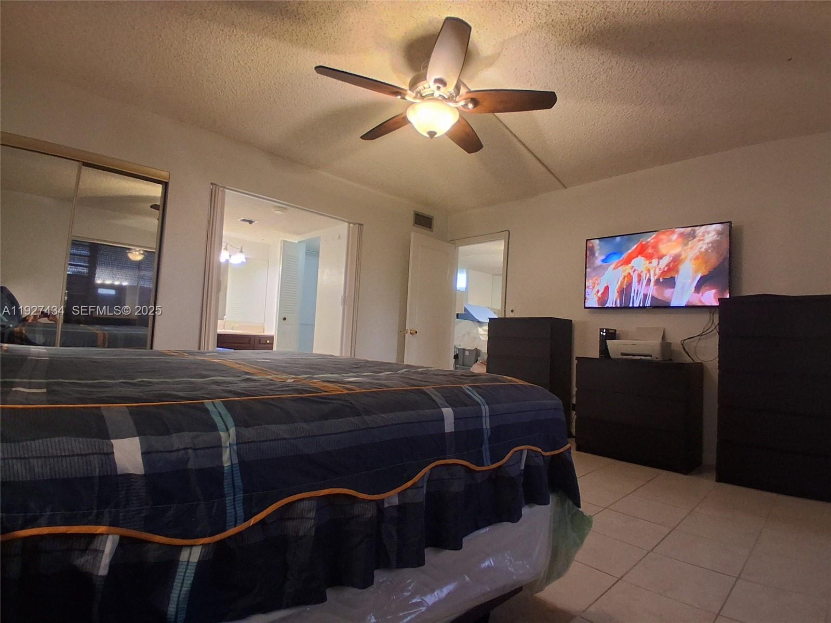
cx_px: 416
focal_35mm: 17
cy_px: 312
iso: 200
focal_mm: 1.4
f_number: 2.2
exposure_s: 1/40
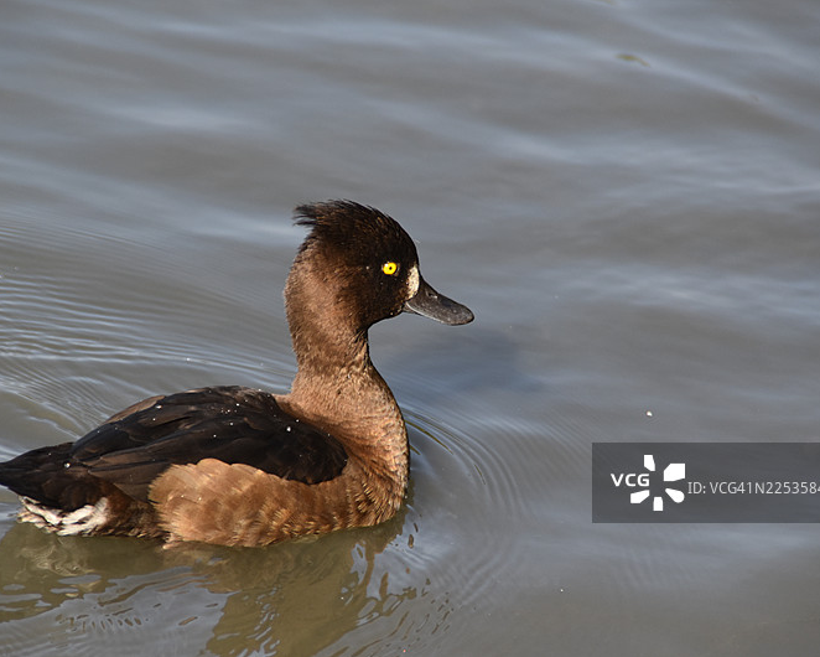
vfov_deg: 4.6
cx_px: 373
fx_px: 8254
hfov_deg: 5.7
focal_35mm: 340
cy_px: 329
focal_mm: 200
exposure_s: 1/1000
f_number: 6.3
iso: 450
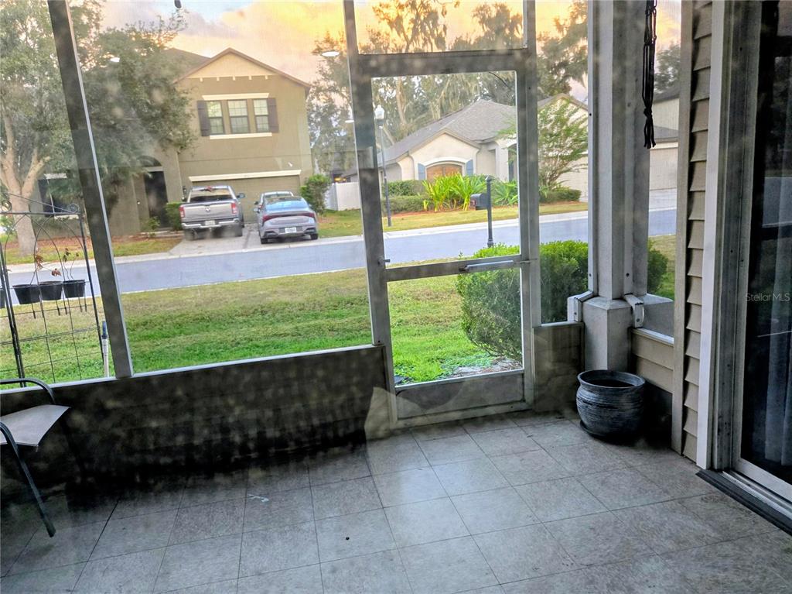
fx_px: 526
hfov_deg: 74.0
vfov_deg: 58.8
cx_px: 396
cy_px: 297
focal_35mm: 23
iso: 400
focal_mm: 5.4
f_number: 1.8
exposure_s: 1/120
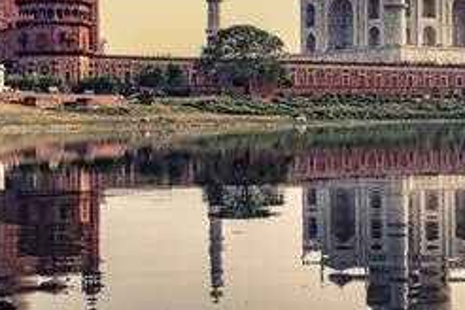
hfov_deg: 25.8
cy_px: 89
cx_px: 316
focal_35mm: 78
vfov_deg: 17.4
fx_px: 1007
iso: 64
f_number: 7.1
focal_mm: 32
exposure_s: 1/200
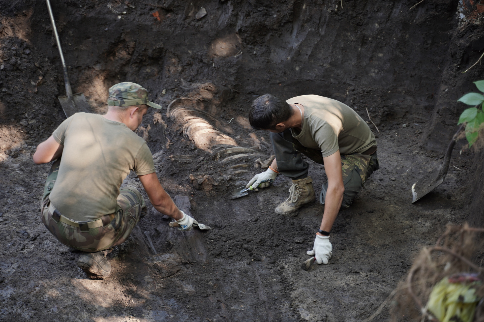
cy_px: 161
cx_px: 242
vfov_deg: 18.2
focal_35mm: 75
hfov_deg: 27.0
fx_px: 1008
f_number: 2.8
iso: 100
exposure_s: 1/60
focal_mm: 75
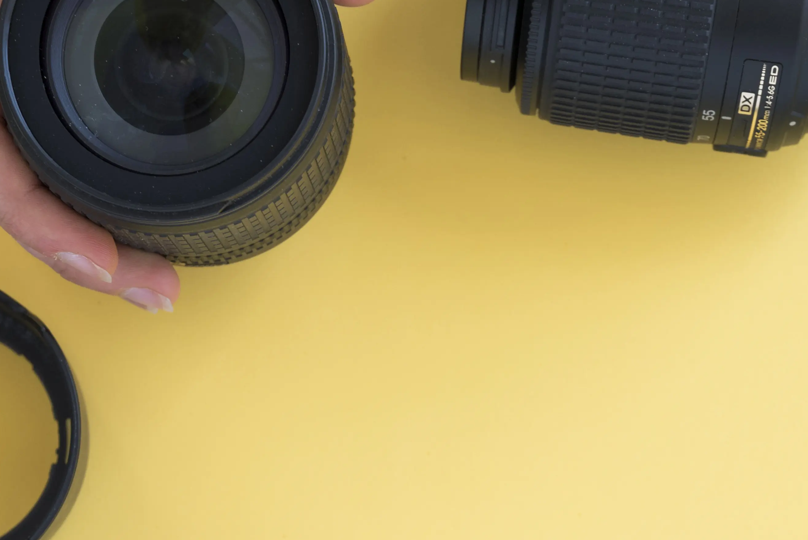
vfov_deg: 9.7
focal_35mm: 141
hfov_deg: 14.5
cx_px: 548
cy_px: 508
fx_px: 3166
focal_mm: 62
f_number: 7.1
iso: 400
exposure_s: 1/100
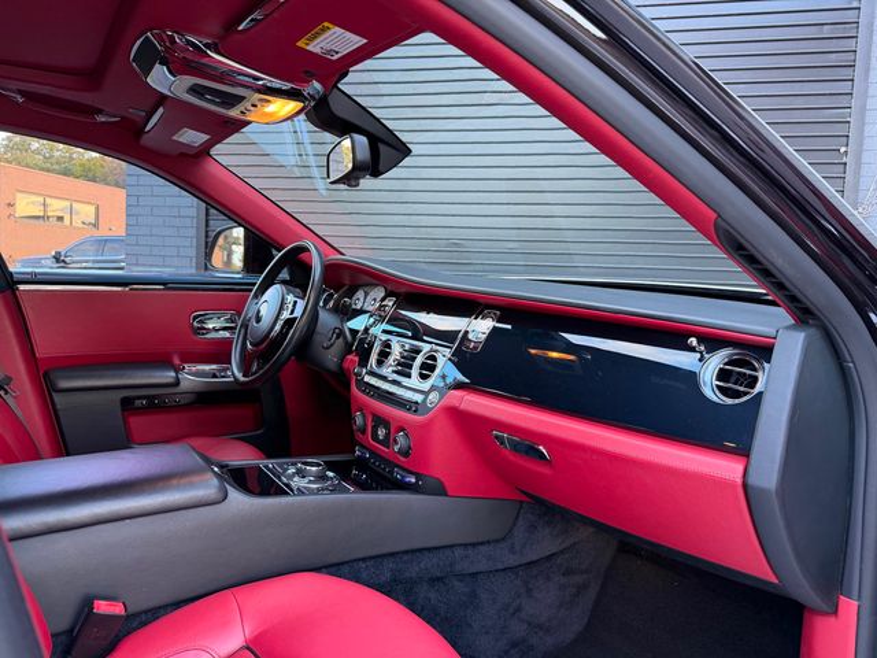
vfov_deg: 56.8
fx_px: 608
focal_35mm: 24
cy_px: 329
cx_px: 438
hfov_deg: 71.6
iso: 200
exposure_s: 1/61
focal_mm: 6.76
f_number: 1.78
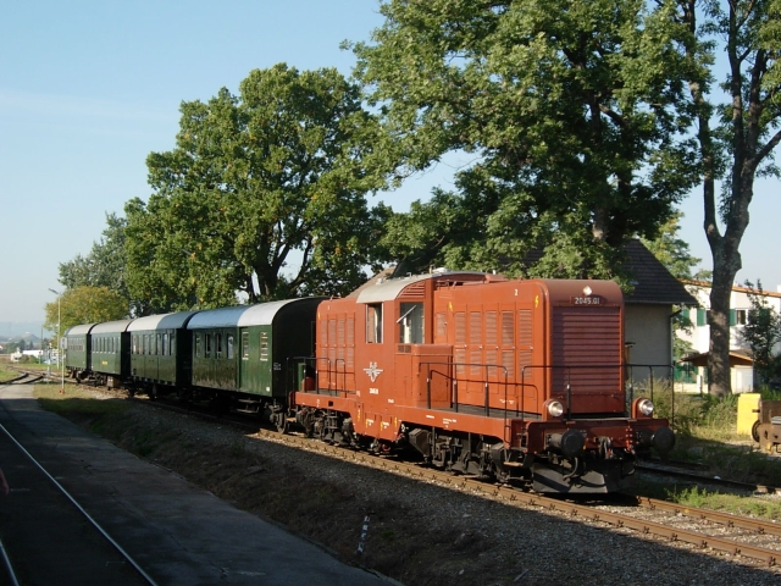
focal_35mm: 51
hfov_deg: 37.5
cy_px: 293
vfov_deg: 28.6
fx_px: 1151
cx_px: 390
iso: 79
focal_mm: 10.6
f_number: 3.2
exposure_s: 1/745
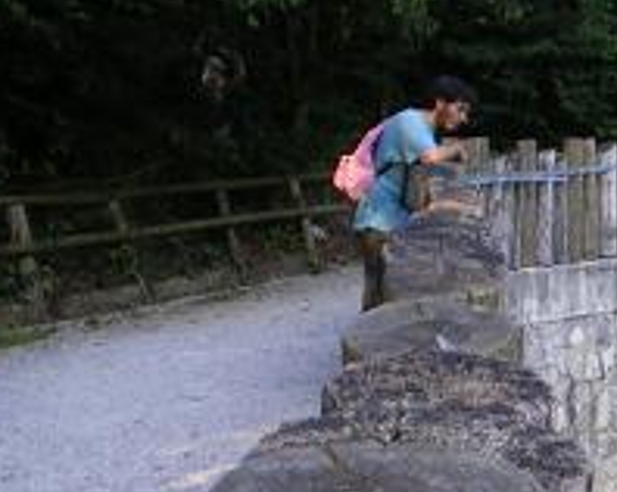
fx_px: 1806
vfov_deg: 15.2
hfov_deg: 18.4
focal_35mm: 99
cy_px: 492
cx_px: 732
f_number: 3.1
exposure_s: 1/50
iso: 64
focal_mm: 6.3
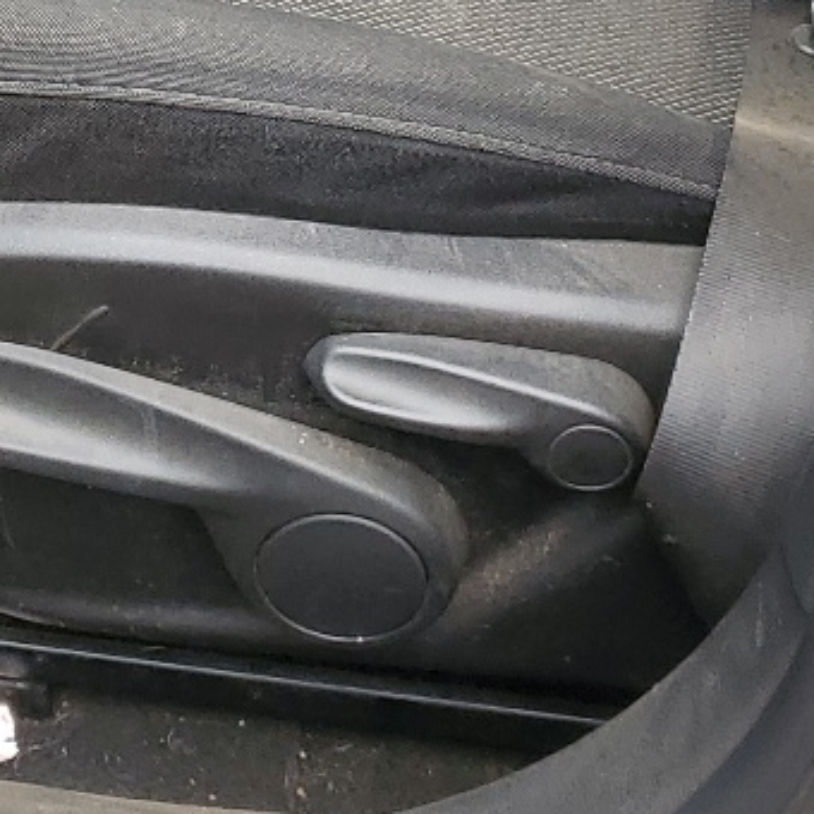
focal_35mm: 108
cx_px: 38
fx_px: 2873
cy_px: -484
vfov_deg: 14.8
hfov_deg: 15.9
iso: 50
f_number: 1.5
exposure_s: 1/417
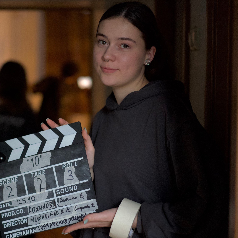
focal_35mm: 76
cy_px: 121
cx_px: 66
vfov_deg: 22.8
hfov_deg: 22.6
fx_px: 591
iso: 3200
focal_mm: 55
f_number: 1.8
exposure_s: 1/125
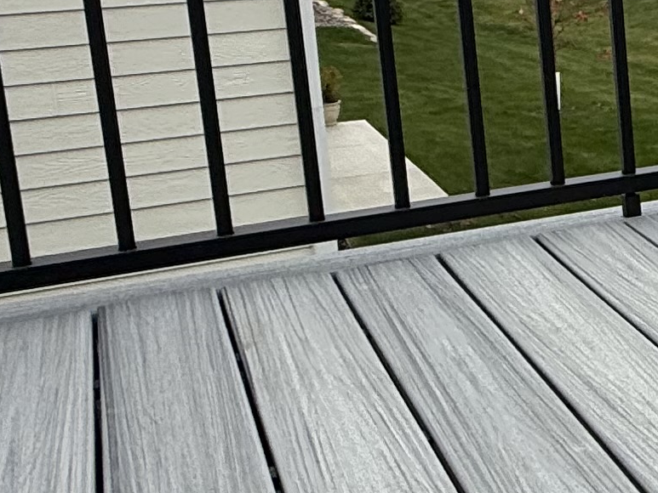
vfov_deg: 19.9
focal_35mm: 73
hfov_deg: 20.0
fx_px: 1388
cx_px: 1162
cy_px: 84
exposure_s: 1/1105
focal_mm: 2.22
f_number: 2.2
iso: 50
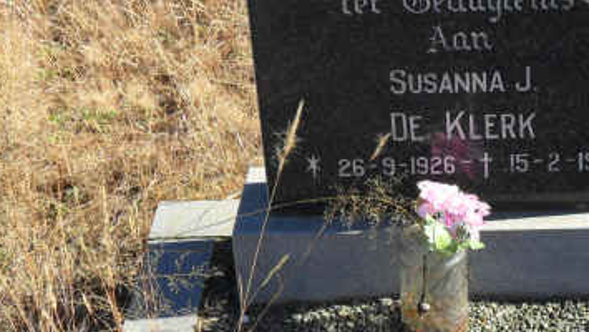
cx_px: 475
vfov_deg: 12.4
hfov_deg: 21.5
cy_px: 183
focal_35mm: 98
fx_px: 1531
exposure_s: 1/250
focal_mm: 9.3
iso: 100
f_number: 5
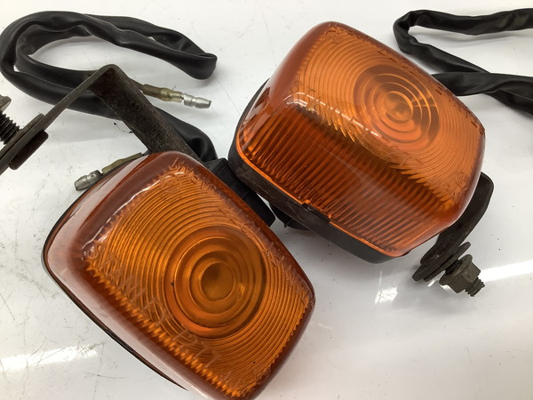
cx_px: 266
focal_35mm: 31
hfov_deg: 58.4
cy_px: 200
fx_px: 477
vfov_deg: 45.4
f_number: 2.4
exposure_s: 1/100
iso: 80
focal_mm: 3.3
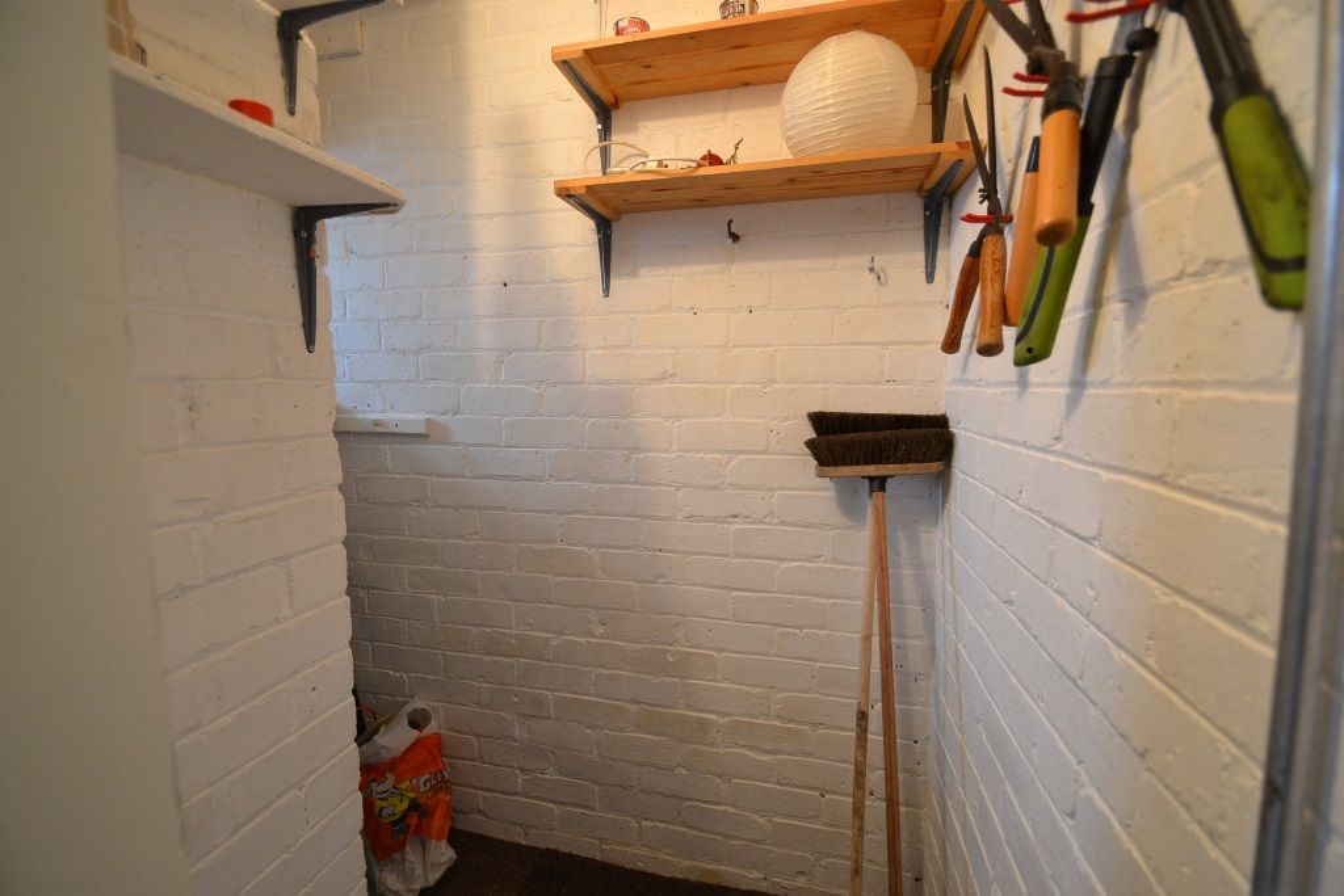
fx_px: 560
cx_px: 672
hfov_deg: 100.4
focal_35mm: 15
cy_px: 448
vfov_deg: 77.3
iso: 900
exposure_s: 1/60
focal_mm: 10
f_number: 3.5
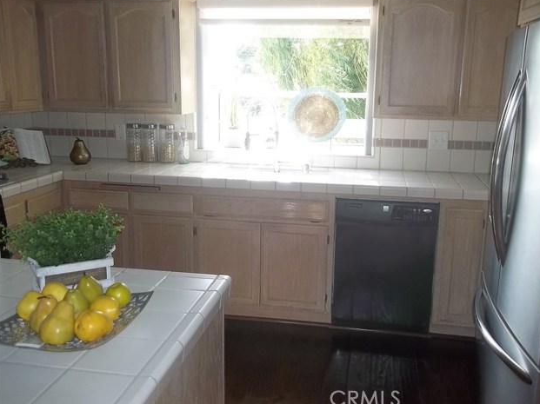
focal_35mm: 33
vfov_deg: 42.9
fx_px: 514
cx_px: 273
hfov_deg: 55.4
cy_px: 202
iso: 80
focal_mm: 5.7
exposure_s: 1/80
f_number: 2.9
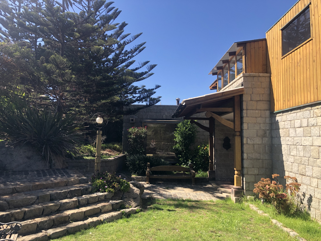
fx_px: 260
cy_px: 120
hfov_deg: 63.4
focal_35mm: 28
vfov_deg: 49.7
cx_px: 160
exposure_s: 1/941
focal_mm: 3.99
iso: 20
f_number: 1.8
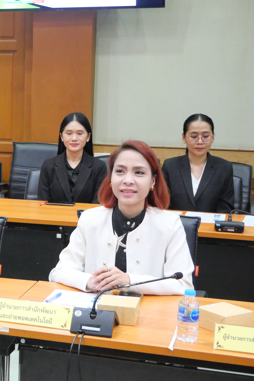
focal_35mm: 72
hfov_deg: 18.1
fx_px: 762
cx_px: -37
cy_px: 189
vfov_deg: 28.1
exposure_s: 1/50
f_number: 4.3
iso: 3200
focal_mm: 23
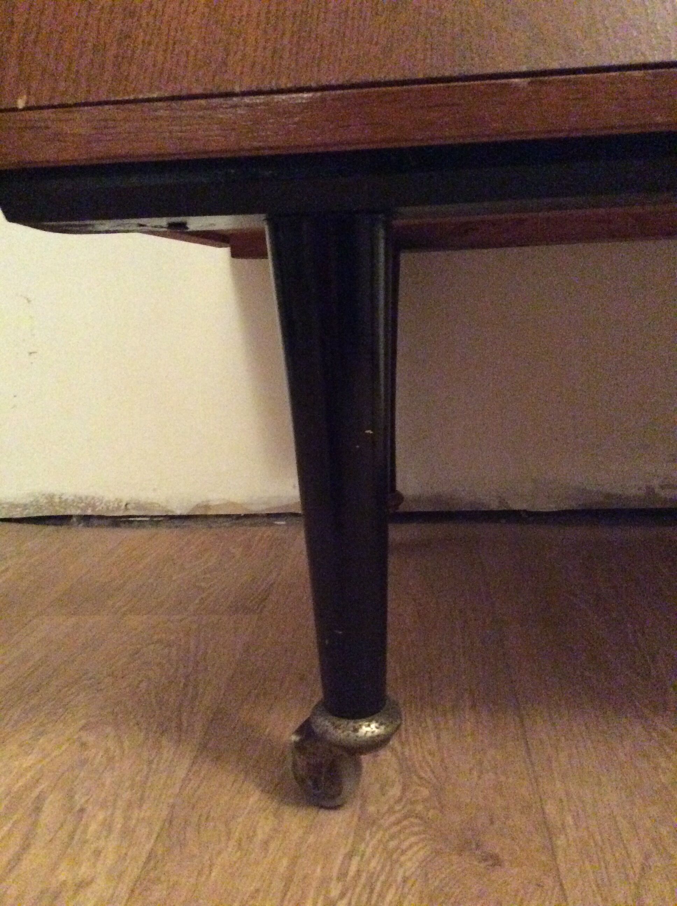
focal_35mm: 32
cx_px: 338
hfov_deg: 44.1
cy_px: 453
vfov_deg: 56.9
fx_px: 837
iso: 800
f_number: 2.4
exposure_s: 1/17
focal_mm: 3.3
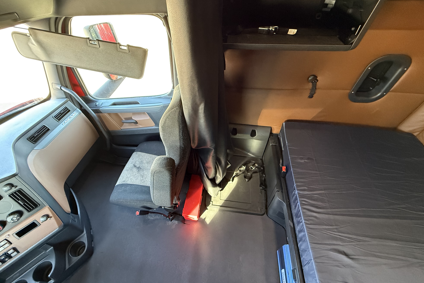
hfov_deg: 100.4
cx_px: 207
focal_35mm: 15
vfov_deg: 77.3
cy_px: 137
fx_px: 177
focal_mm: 2.22
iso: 640
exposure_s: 1/60
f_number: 2.2
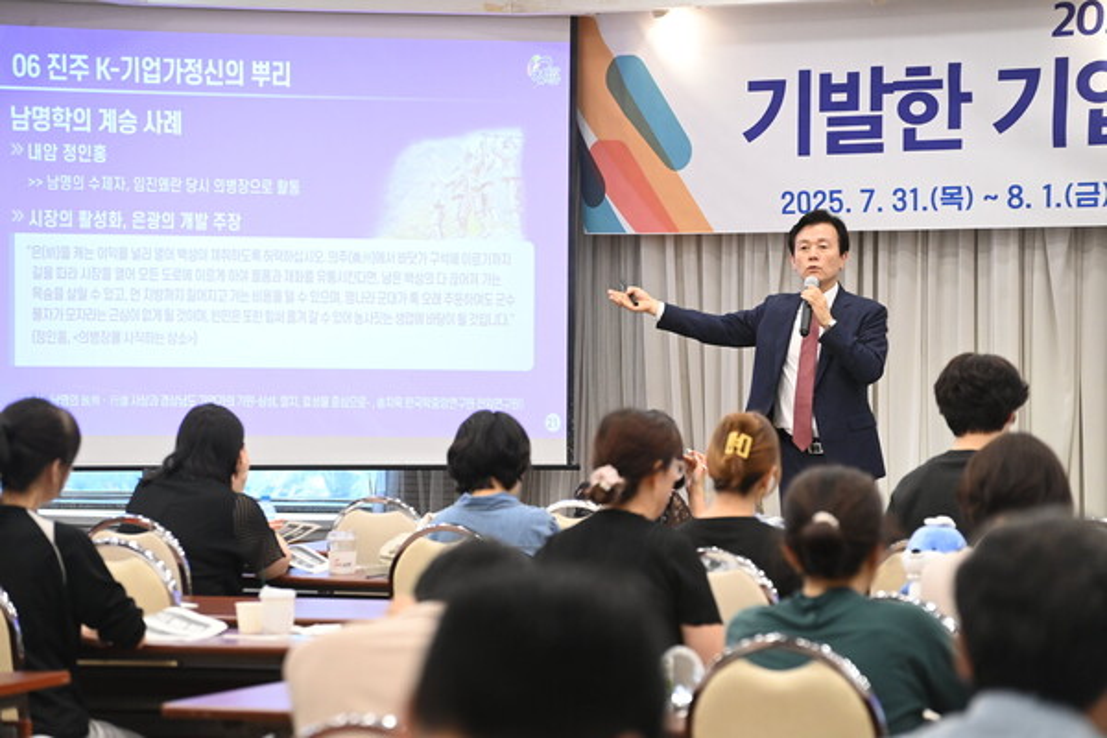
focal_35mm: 125
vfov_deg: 11.0
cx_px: 554
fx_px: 3843
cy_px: 369
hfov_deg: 16.4
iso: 5000
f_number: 5.6
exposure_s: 1/250
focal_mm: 125
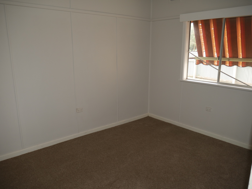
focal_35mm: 28
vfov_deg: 49.8
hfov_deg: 63.4
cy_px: 94
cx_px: 126
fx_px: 204
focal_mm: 14
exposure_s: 1/125
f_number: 3.5
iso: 200
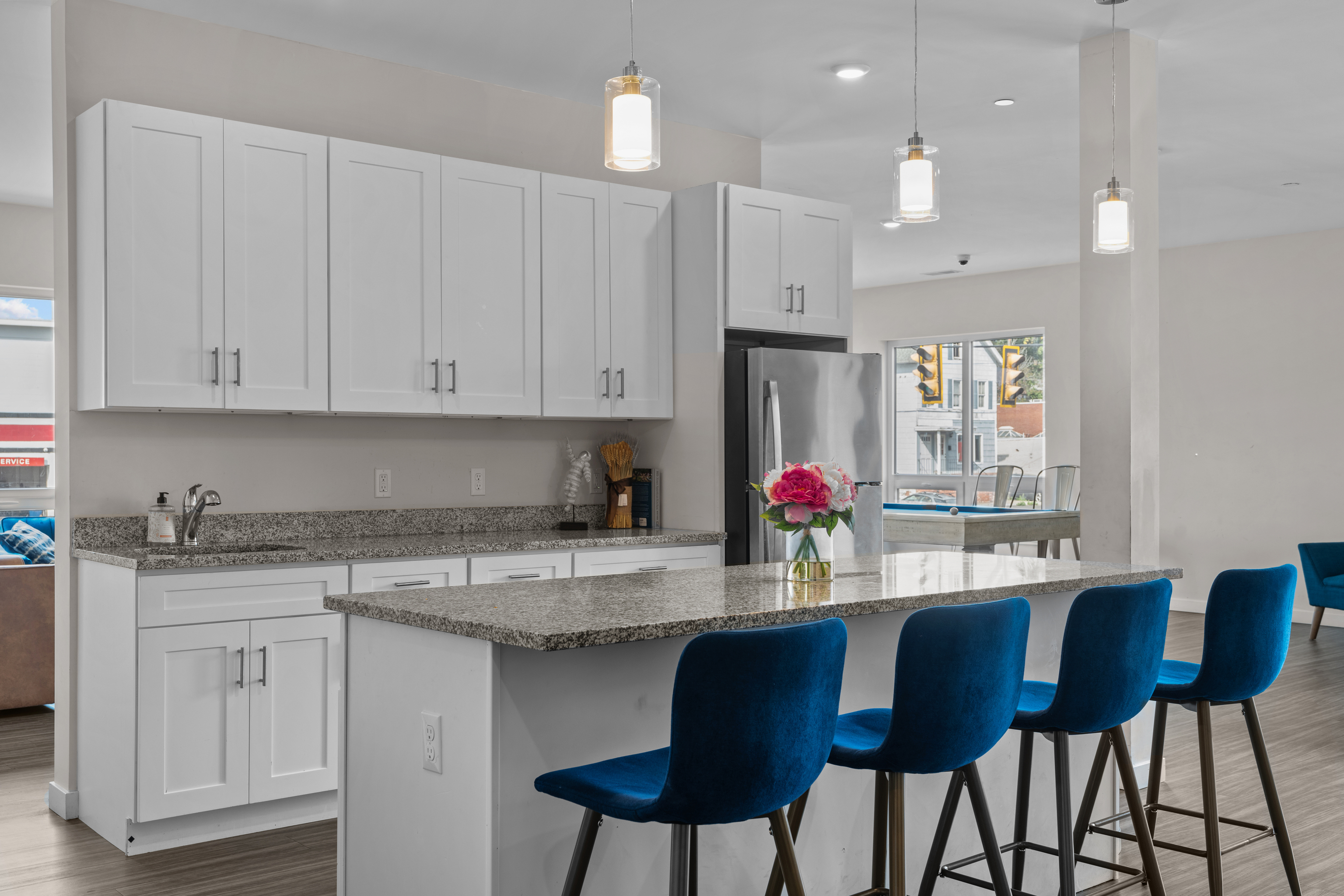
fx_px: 1307
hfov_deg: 54.4
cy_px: 448
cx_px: 672
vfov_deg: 37.9
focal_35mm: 35
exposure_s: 1/2.5
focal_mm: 35
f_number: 8
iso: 400
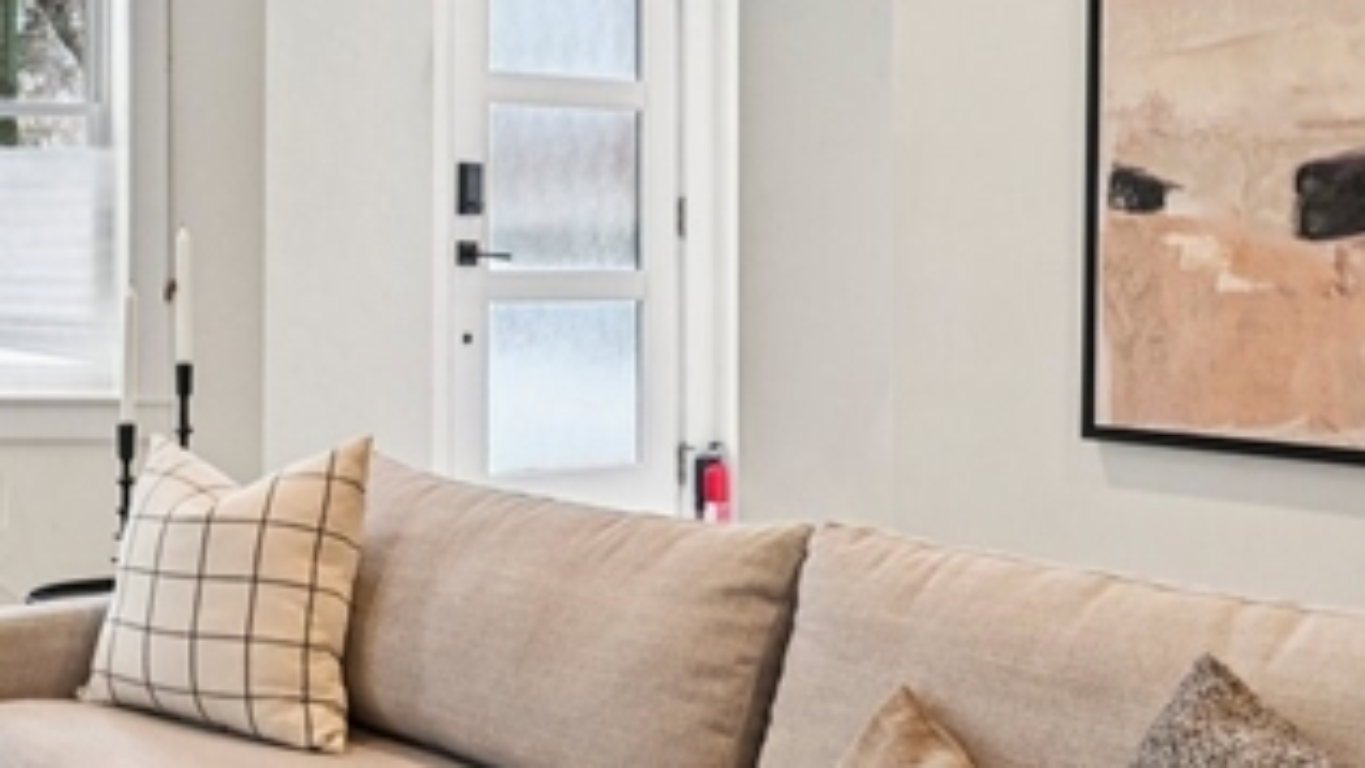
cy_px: 251
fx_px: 1955
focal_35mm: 54
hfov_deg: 35.7
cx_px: 82
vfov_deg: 22.1
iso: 400
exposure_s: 1/50
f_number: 8
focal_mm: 16
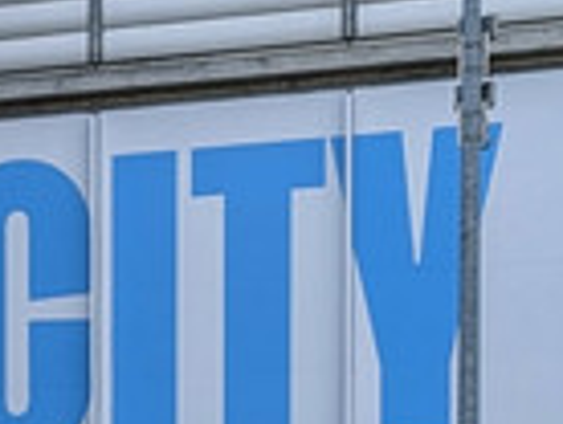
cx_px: -749
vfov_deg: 7.7
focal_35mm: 185
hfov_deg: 9.6
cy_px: 901
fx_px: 3014
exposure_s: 1/1250
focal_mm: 6.9
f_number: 1.68
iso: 21
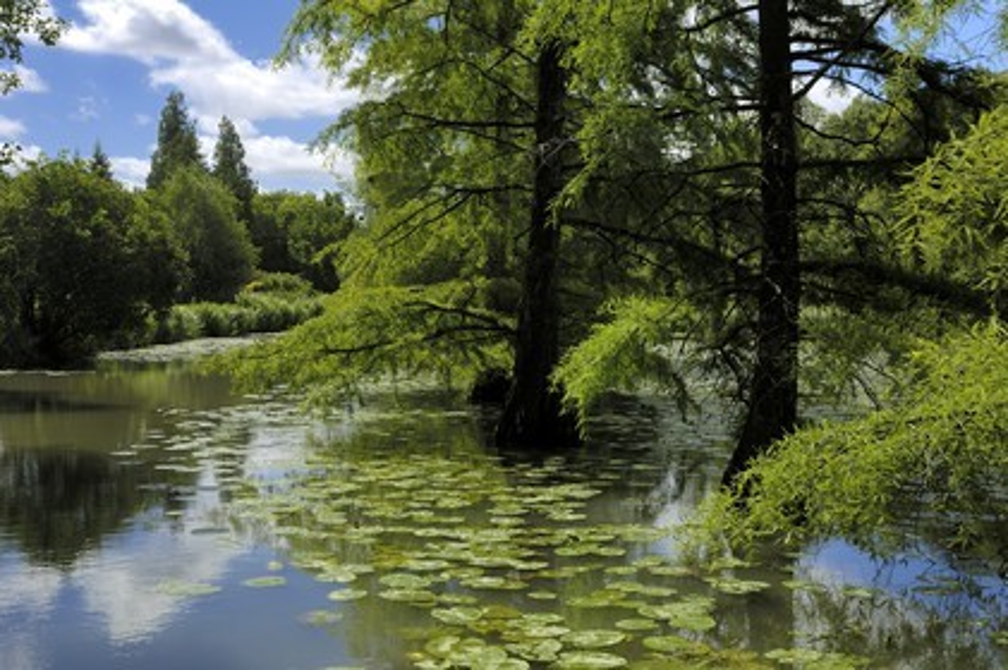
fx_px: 1175
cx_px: 504
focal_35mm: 42
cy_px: 335
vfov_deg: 31.8
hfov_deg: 46.4
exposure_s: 1/160
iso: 100
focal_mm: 28
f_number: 9.5
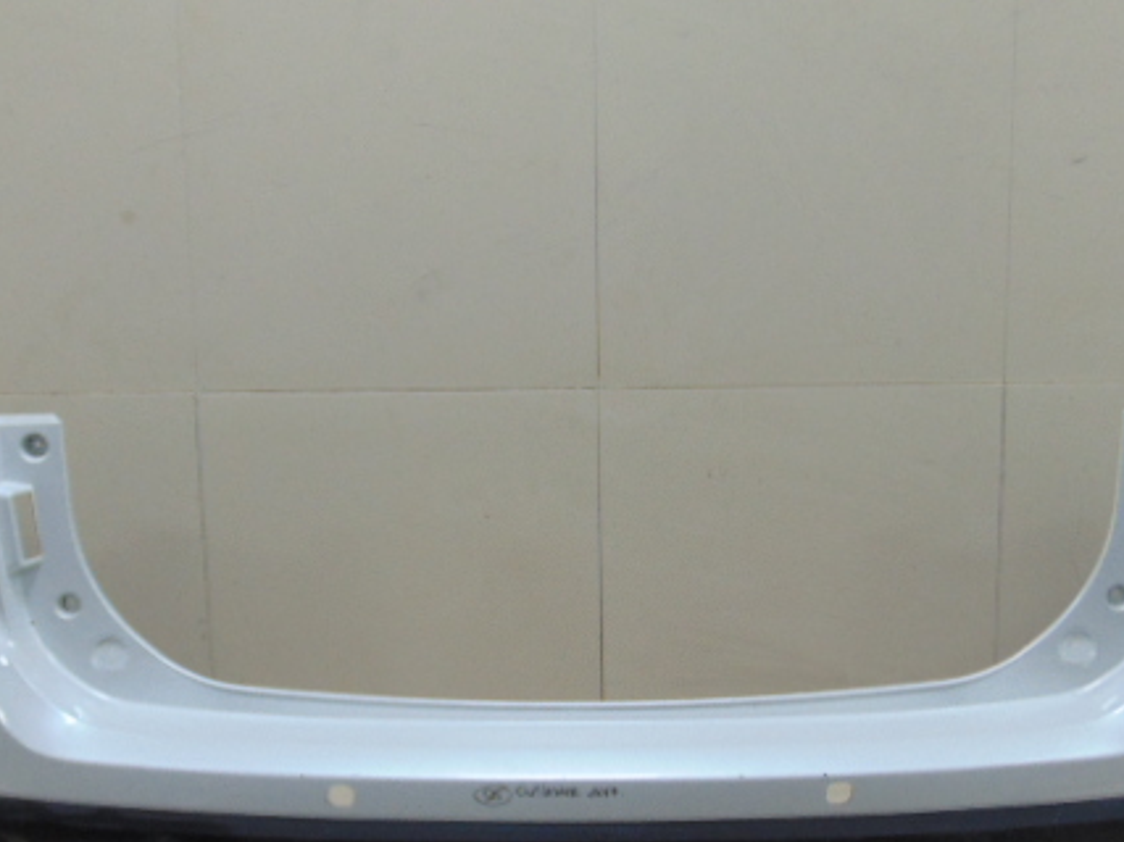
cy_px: 529
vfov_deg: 32.0
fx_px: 1461
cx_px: 603
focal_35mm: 45
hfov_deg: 42.1
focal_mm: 5.4
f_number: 3.1
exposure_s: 1/30
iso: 100
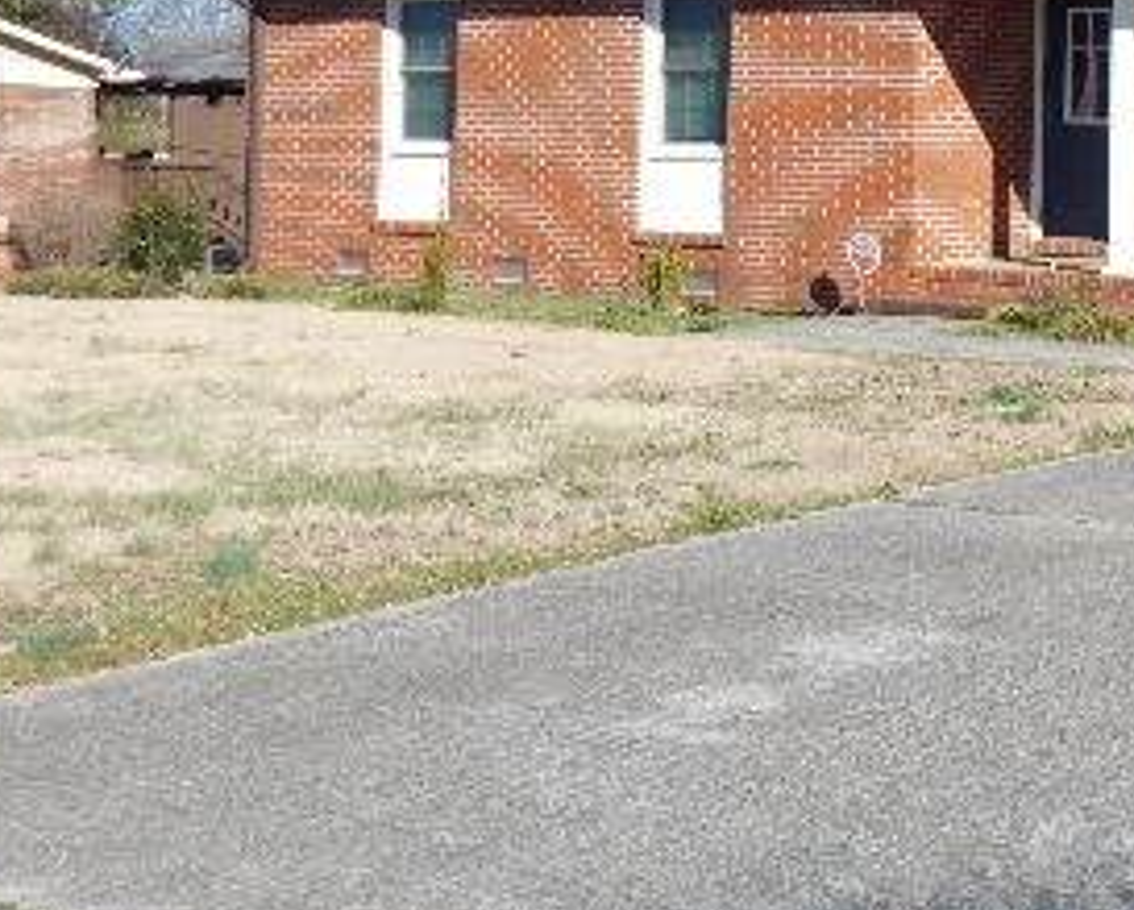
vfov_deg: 23.3
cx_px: 1200
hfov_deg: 27.4
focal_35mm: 64
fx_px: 2150
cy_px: 104
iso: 125
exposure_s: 1/1250
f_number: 3.2
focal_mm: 5.1
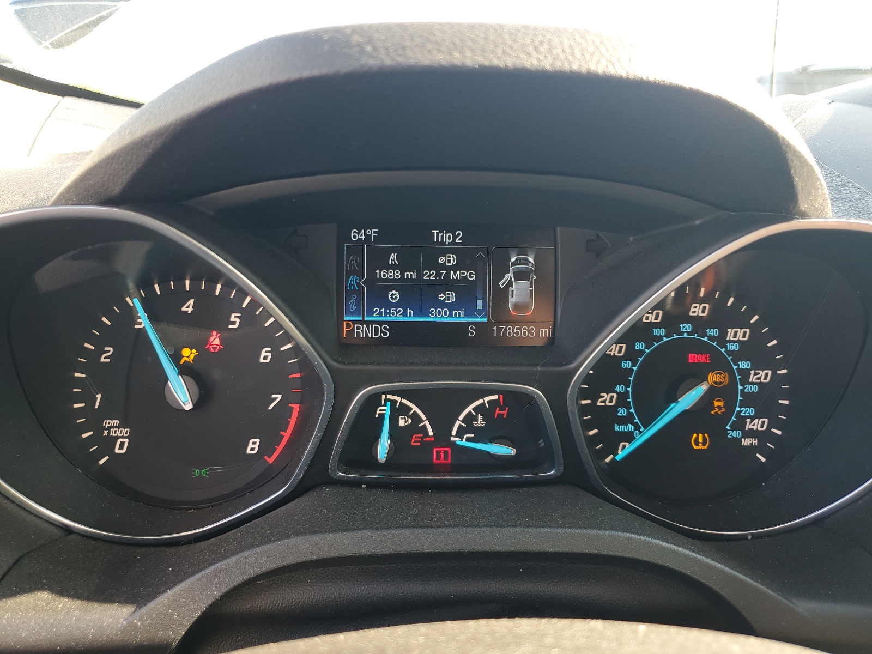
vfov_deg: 53.1
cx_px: 436
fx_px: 655
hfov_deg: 67.3
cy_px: 327
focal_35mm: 26
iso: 50
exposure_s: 1/112
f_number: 1.5
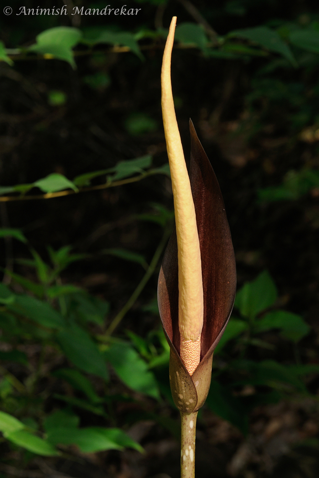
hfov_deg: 8.7
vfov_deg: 13.0
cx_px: 160
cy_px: 239
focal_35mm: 158
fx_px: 2094
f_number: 10
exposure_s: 1/125
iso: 200
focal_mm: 105
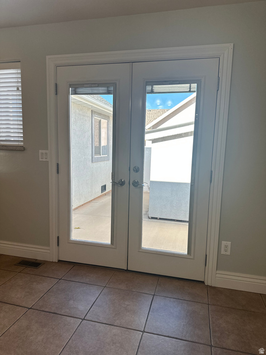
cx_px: 133
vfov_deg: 71.6
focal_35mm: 24
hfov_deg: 56.8
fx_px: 246
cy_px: 178
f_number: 1.78
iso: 80
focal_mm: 6.86
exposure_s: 1/431
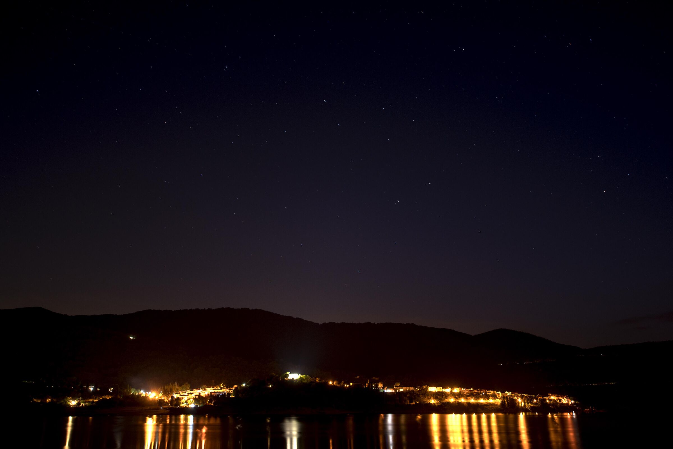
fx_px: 561
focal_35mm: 30
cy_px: 224
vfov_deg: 43.6
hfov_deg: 61.9
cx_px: 336
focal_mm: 20
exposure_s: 30
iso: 100
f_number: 3.5
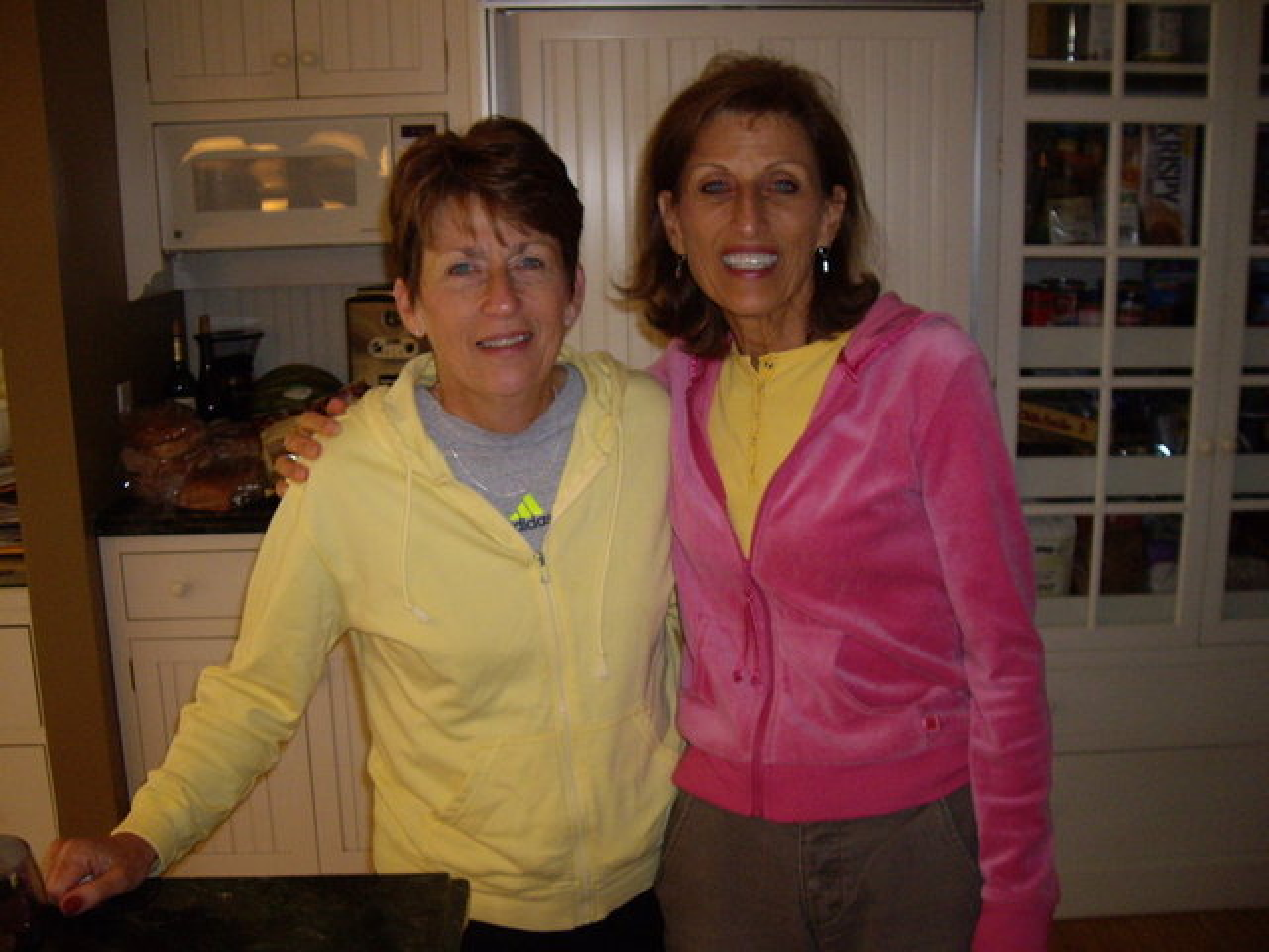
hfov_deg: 49.0
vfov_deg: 37.7
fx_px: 1393
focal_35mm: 38
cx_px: 634
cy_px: 476
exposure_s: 1/40
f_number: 2.7
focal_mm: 6.2
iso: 200
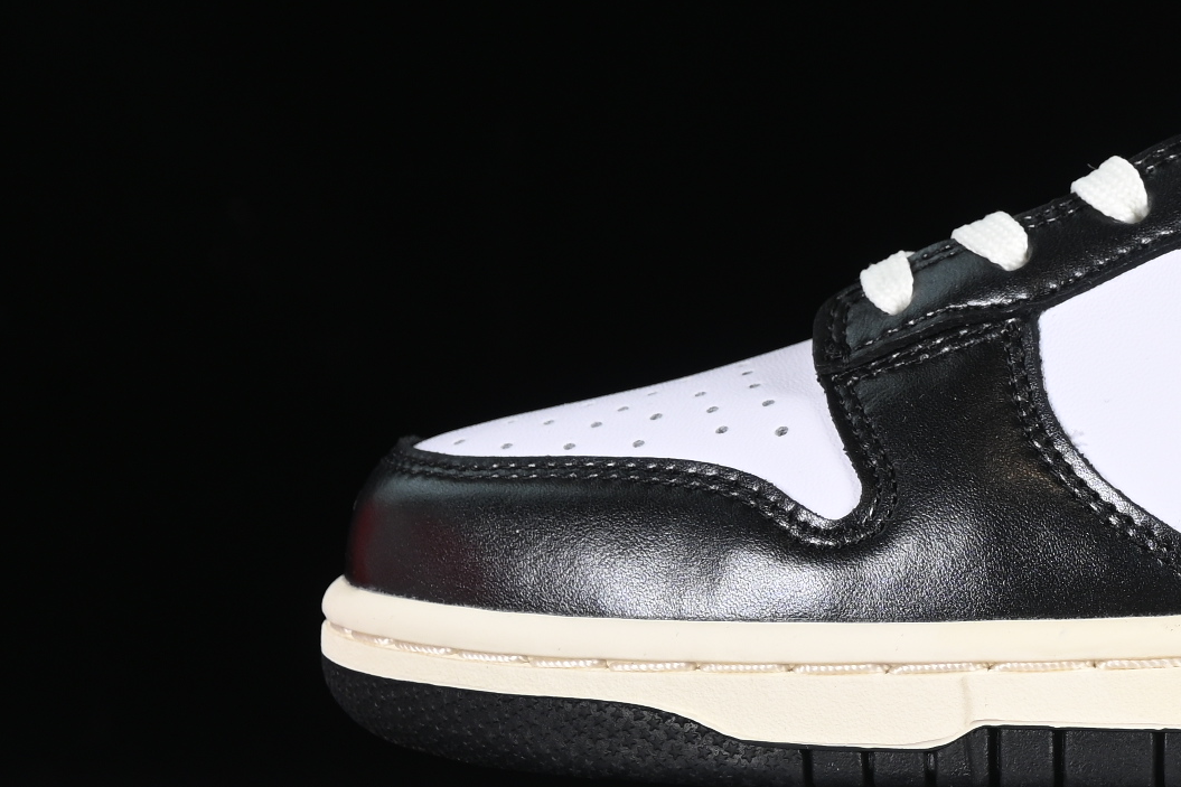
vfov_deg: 6.9
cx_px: 1324
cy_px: 159
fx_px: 6494
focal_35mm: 198
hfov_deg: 10.3
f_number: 6.3
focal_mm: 50
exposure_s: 1/60
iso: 160
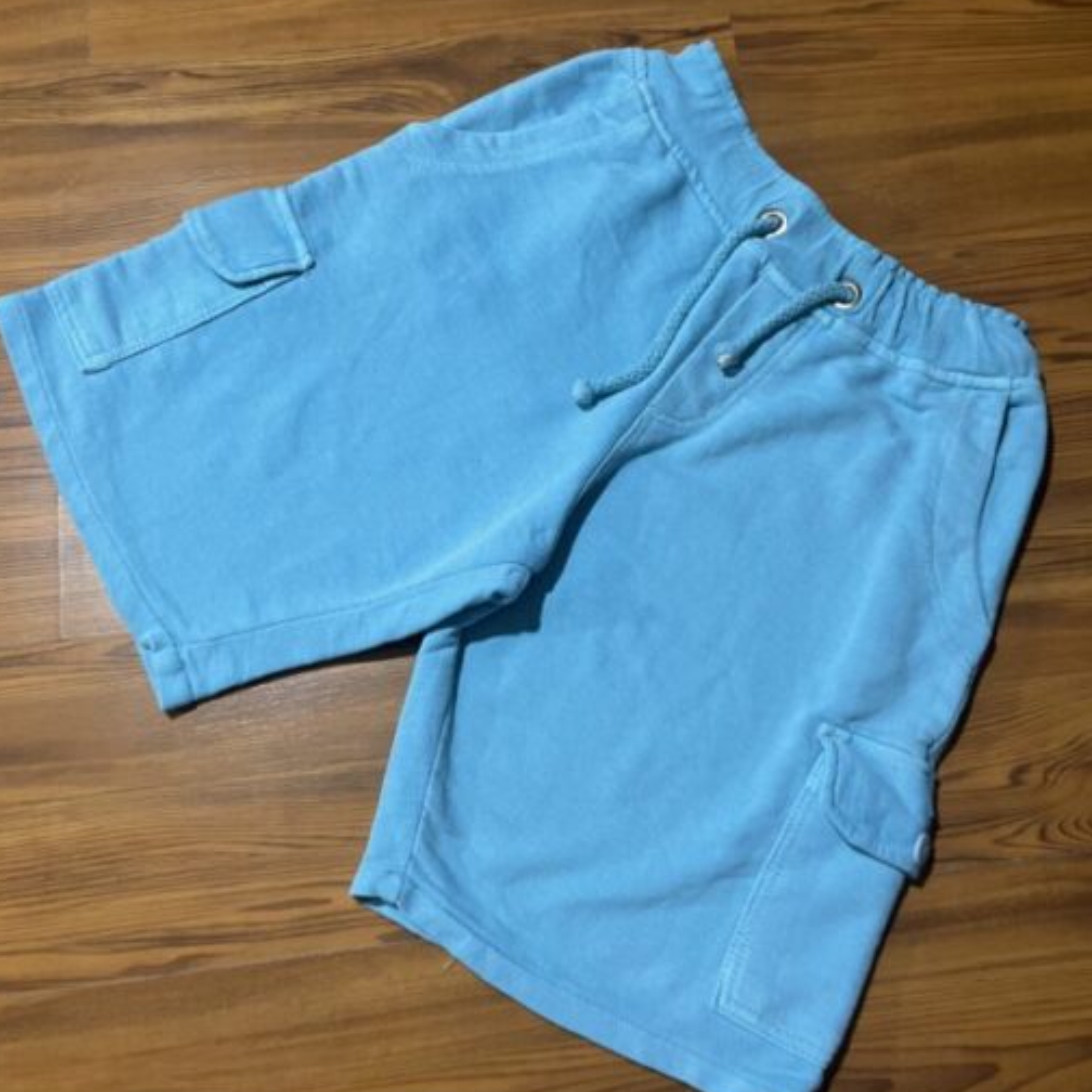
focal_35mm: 31
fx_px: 1106
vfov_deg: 52.5
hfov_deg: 52.5
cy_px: 503
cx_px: 542
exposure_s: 1/60
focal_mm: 5.1
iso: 160
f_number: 1.6
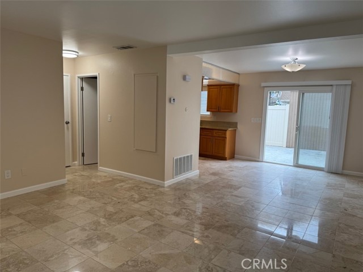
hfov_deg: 71.6
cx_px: 182
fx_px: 252
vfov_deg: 56.8
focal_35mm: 24
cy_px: 136
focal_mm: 6.76
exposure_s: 1/161
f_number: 1.78
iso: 64
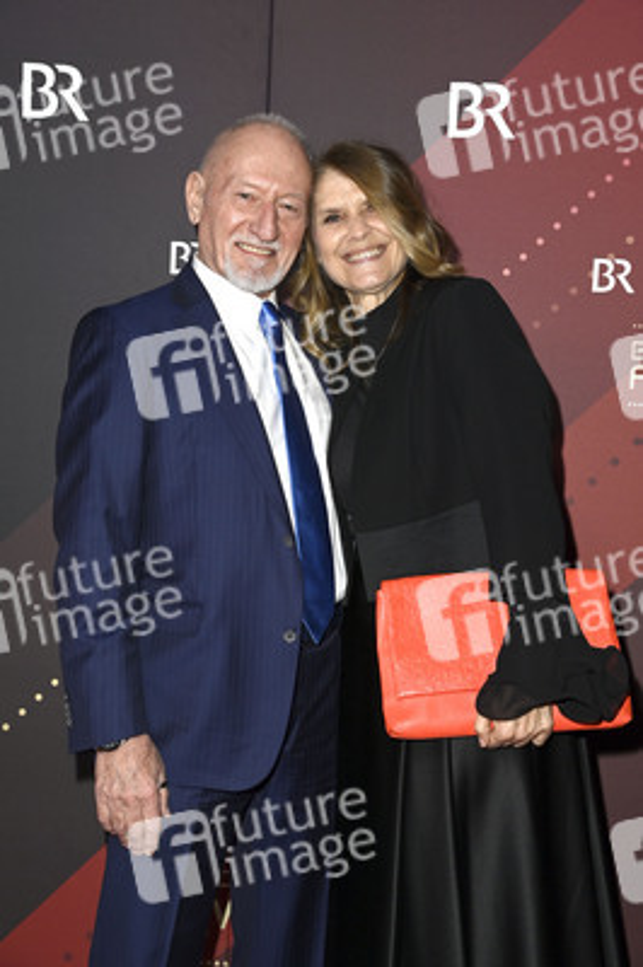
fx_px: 1556
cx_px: 322
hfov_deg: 23.3
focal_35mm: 58
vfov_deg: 34.5
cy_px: 484
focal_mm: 58
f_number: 5.6
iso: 800
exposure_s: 1/250
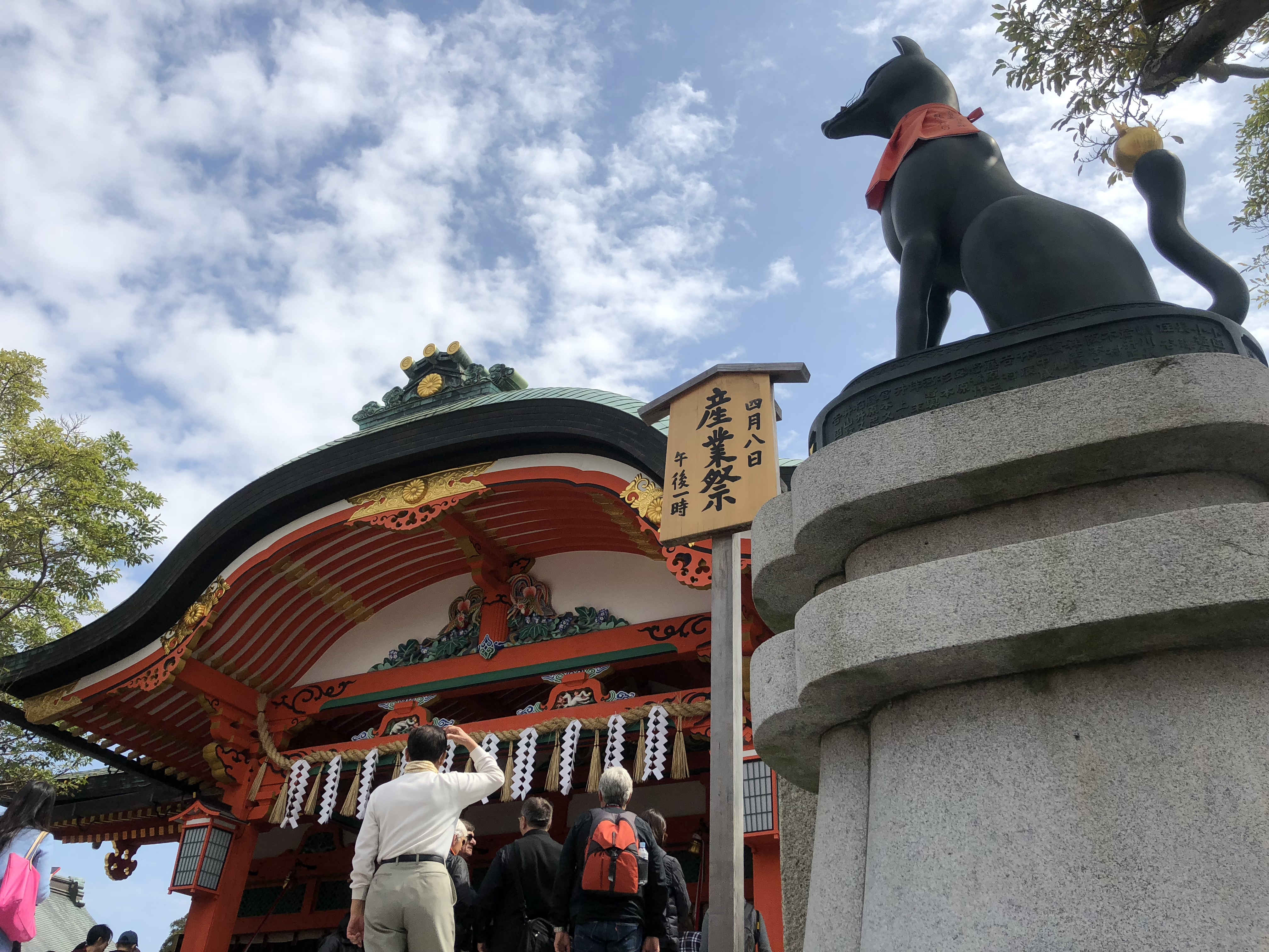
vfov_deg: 49.7
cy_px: 476
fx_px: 1026
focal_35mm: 28
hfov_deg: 63.4
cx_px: 634
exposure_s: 1/2825
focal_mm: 4
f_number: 1.8
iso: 20
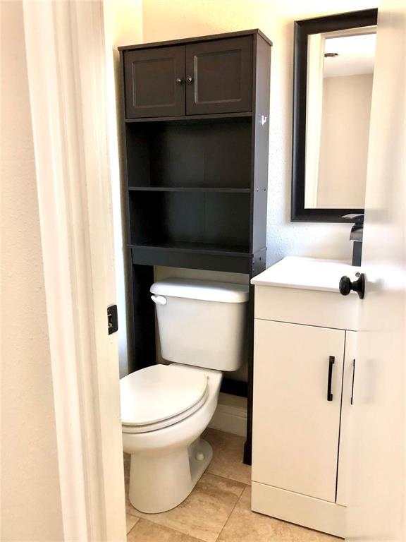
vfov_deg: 63.4
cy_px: 271
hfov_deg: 49.7
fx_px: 438
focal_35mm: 28
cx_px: 203
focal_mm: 4
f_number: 1.8
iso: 80
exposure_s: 1/15
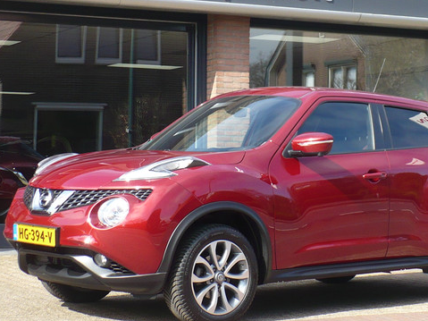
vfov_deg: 13.8
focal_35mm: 107
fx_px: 1323
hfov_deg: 18.4
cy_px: 151
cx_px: 262
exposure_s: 1/400
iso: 100
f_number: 3.1
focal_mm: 8.9
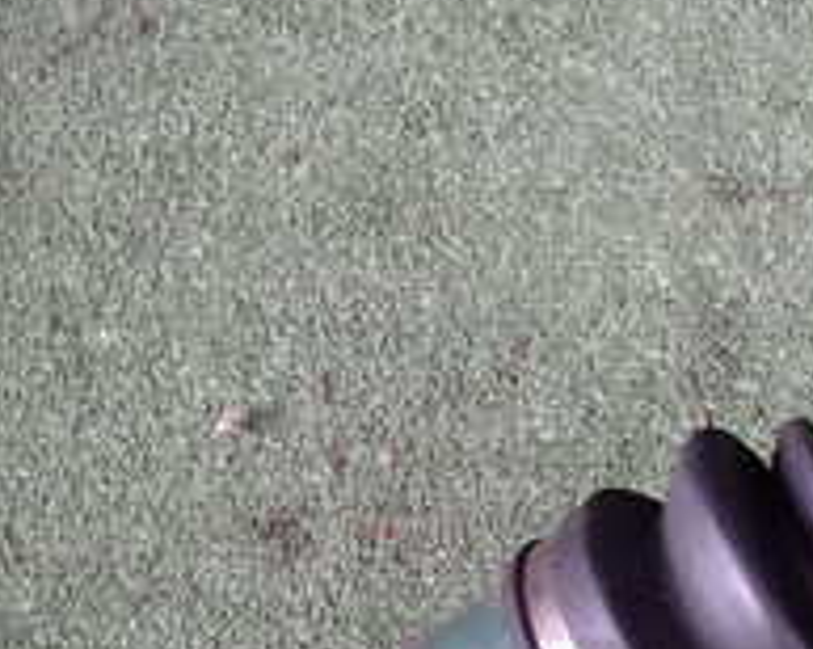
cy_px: 274
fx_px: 2187
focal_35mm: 91
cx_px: 1260
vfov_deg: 16.9
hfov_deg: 18.4
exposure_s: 1/100
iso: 200
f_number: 2.3
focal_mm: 5.4
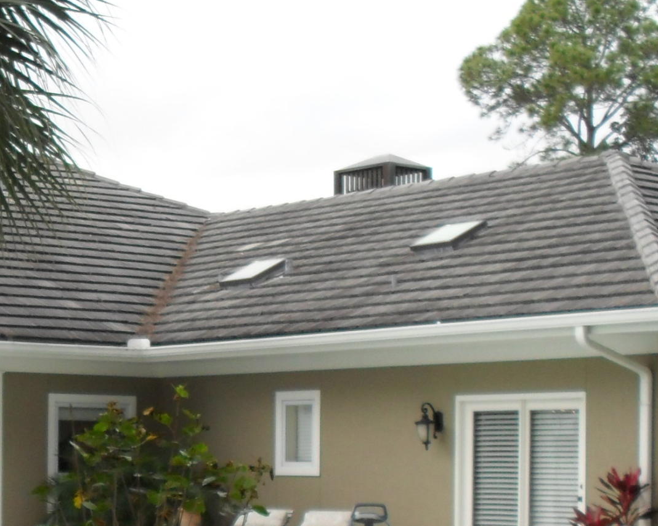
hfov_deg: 19.7
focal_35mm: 96
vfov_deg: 15.9
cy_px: 429
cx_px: 125
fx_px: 1869
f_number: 3.2
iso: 100
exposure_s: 1/90
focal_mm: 6.3
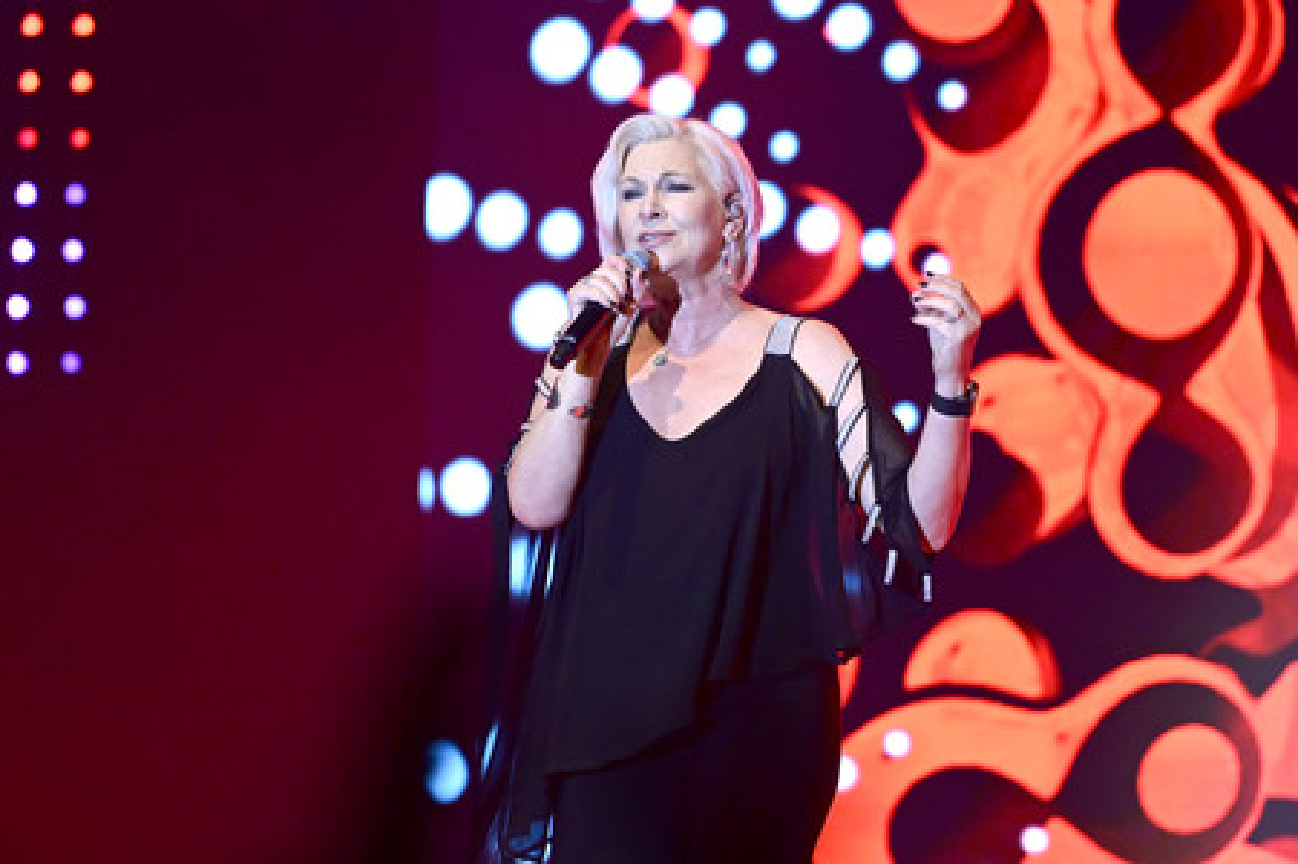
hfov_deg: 10.3
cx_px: 649
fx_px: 7206
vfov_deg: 6.9
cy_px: 432
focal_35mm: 200
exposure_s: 1/200
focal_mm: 200
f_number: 2.8
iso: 2000
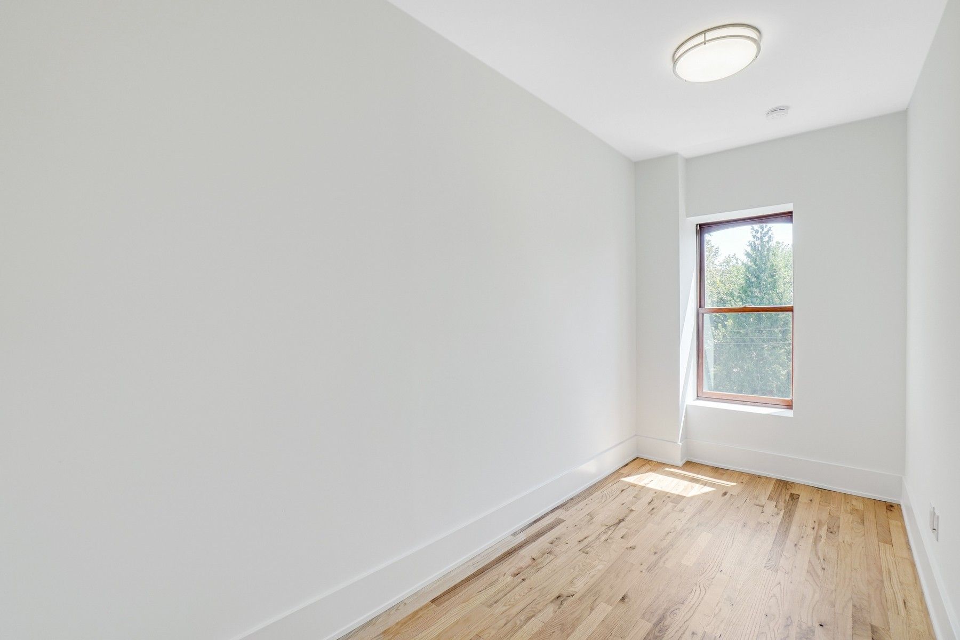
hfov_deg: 100.4
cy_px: 320
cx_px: 480
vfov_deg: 77.3
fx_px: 400
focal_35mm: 15
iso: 250
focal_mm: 10
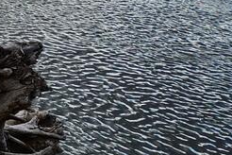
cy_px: -75
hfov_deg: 11.6
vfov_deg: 10.2
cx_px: -389
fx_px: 838
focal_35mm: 130
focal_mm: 5.4
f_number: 1.8
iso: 20
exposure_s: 1/1248
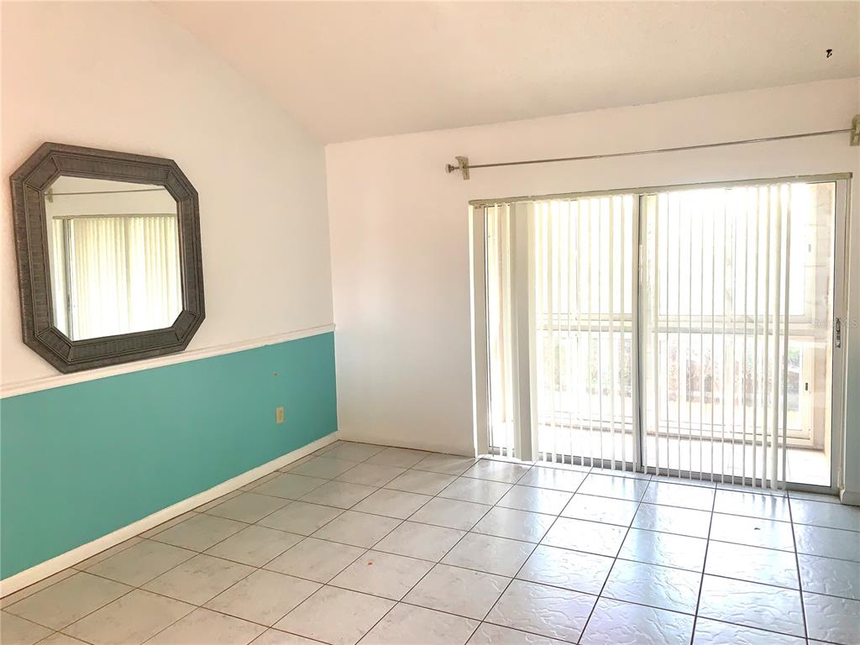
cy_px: 322
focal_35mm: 26
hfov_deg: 67.3
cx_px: 430
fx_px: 646
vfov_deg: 53.1
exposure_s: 1/60
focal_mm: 4.25
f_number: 1.8
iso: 64
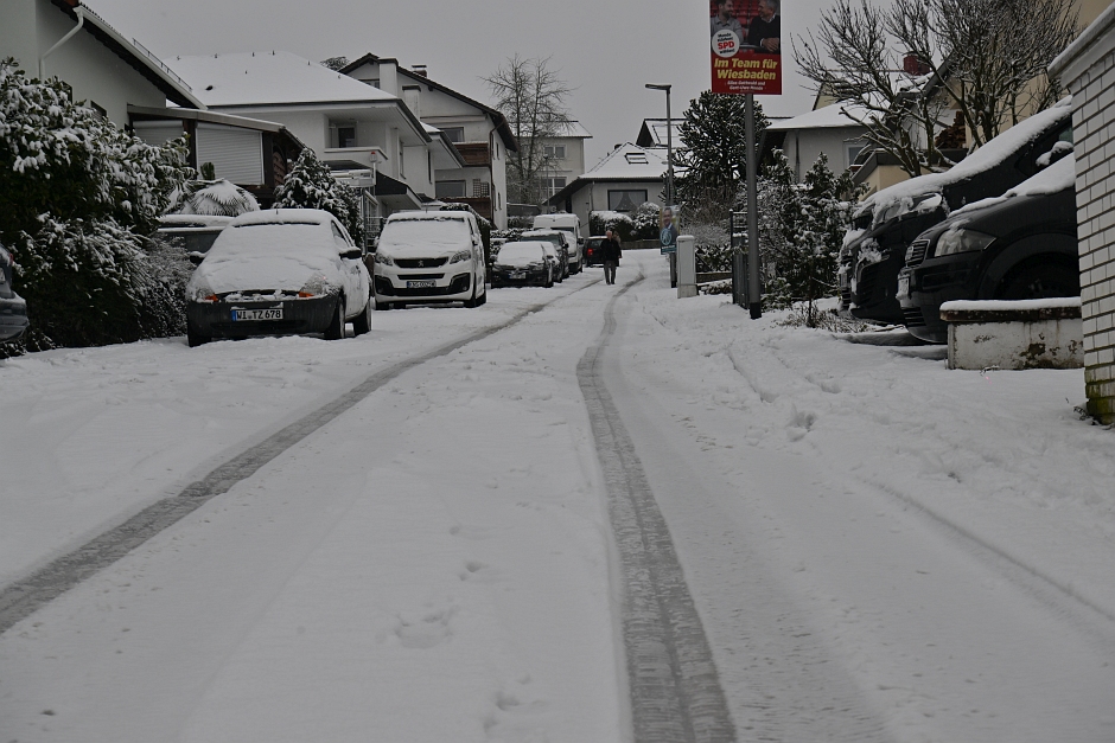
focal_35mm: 70
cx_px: 558
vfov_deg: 19.5
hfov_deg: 28.8
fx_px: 2168
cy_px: 372
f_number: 11
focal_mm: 70
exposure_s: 1/200
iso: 100
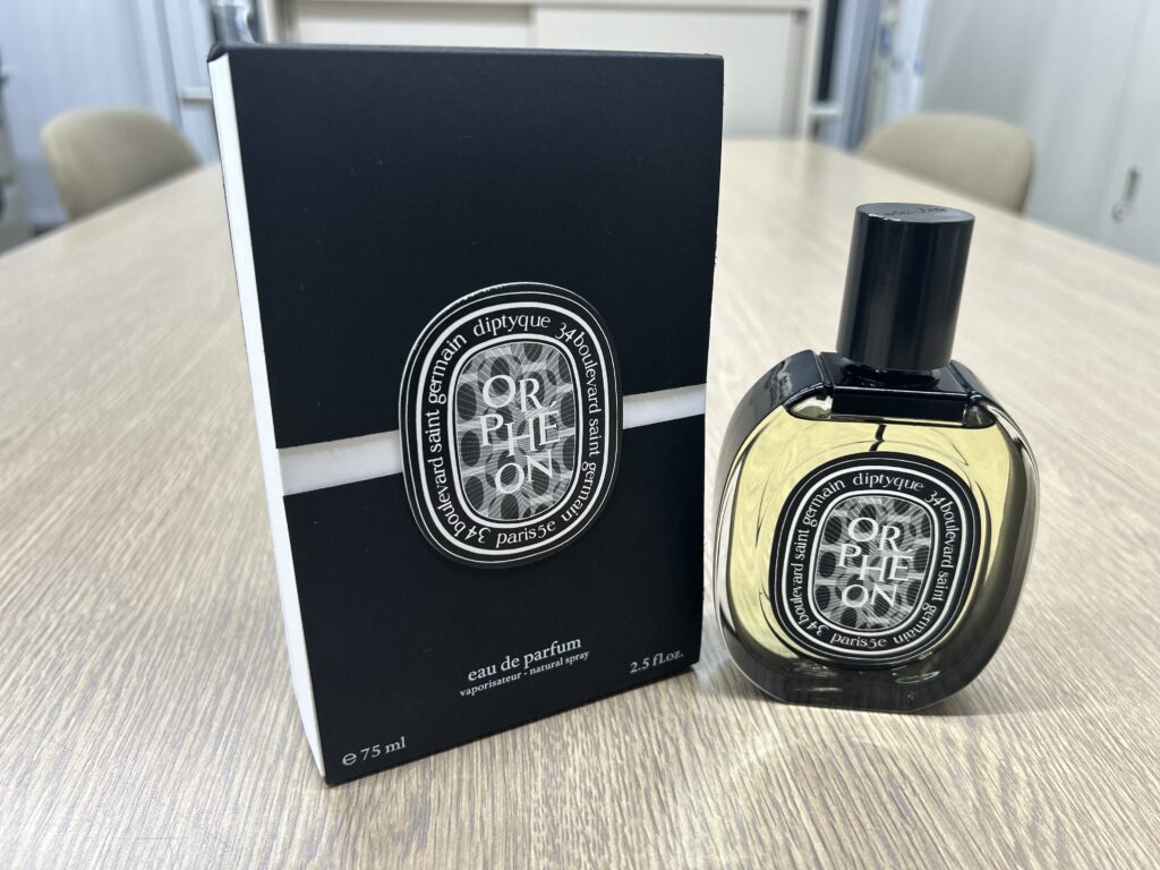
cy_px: 435
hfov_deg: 67.3
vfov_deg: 53.1
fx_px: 871
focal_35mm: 26
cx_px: 580
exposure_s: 1/100
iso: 100
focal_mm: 5.7
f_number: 1.5
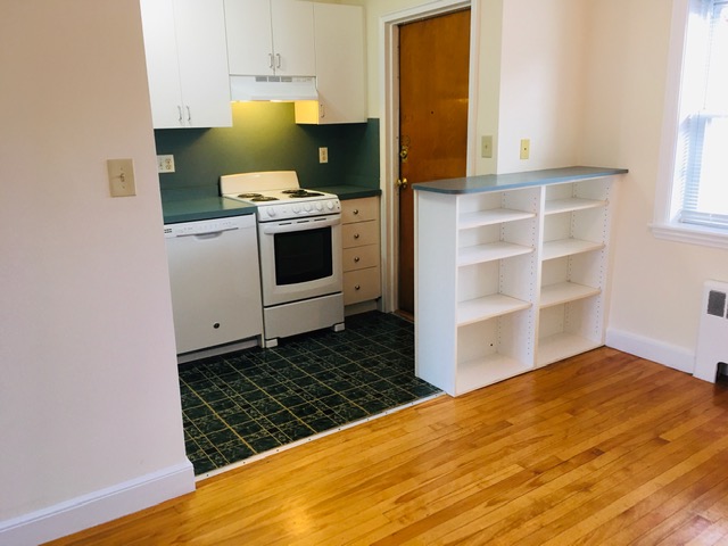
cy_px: 273
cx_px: 364
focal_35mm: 29
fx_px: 610
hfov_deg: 61.7
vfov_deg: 48.2
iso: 40
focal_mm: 4.15
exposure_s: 1/30
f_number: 2.2
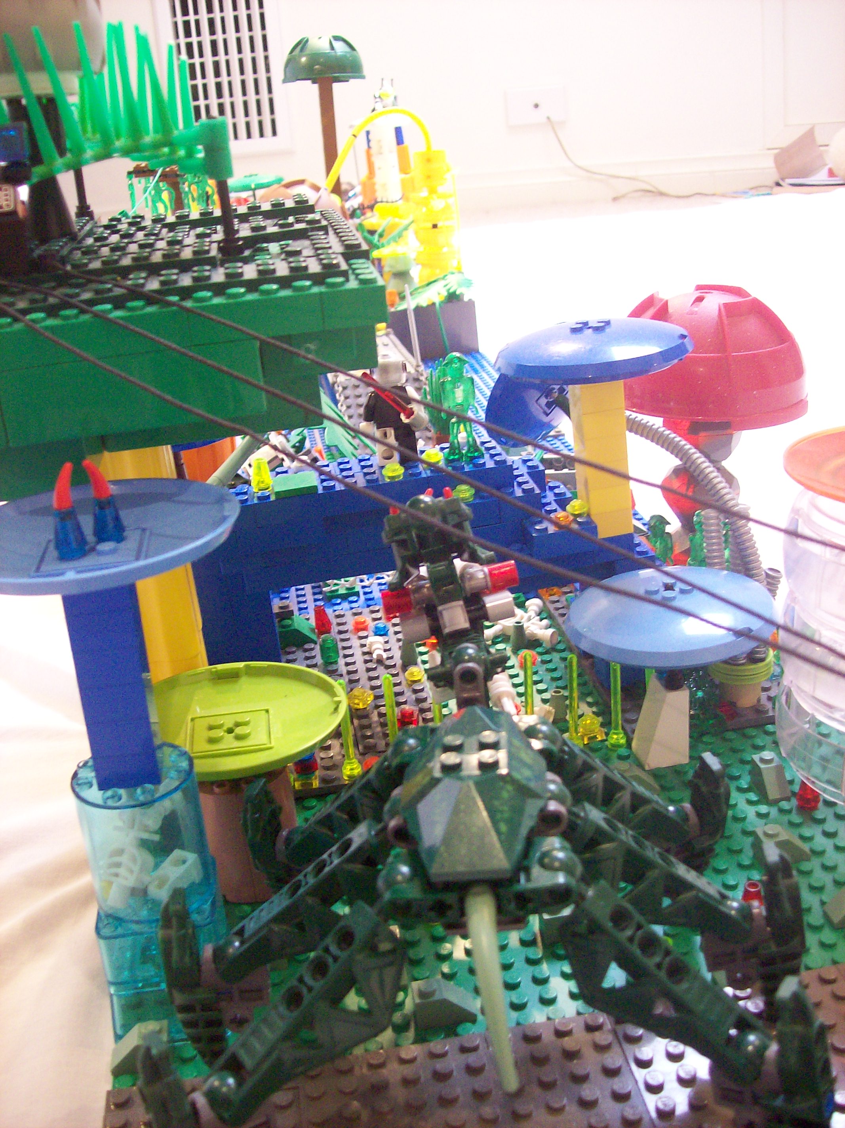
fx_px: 1172
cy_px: 564
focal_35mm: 36
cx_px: 422
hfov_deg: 39.6
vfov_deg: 51.4
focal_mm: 6
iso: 160
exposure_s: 1/18.1
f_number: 2.7
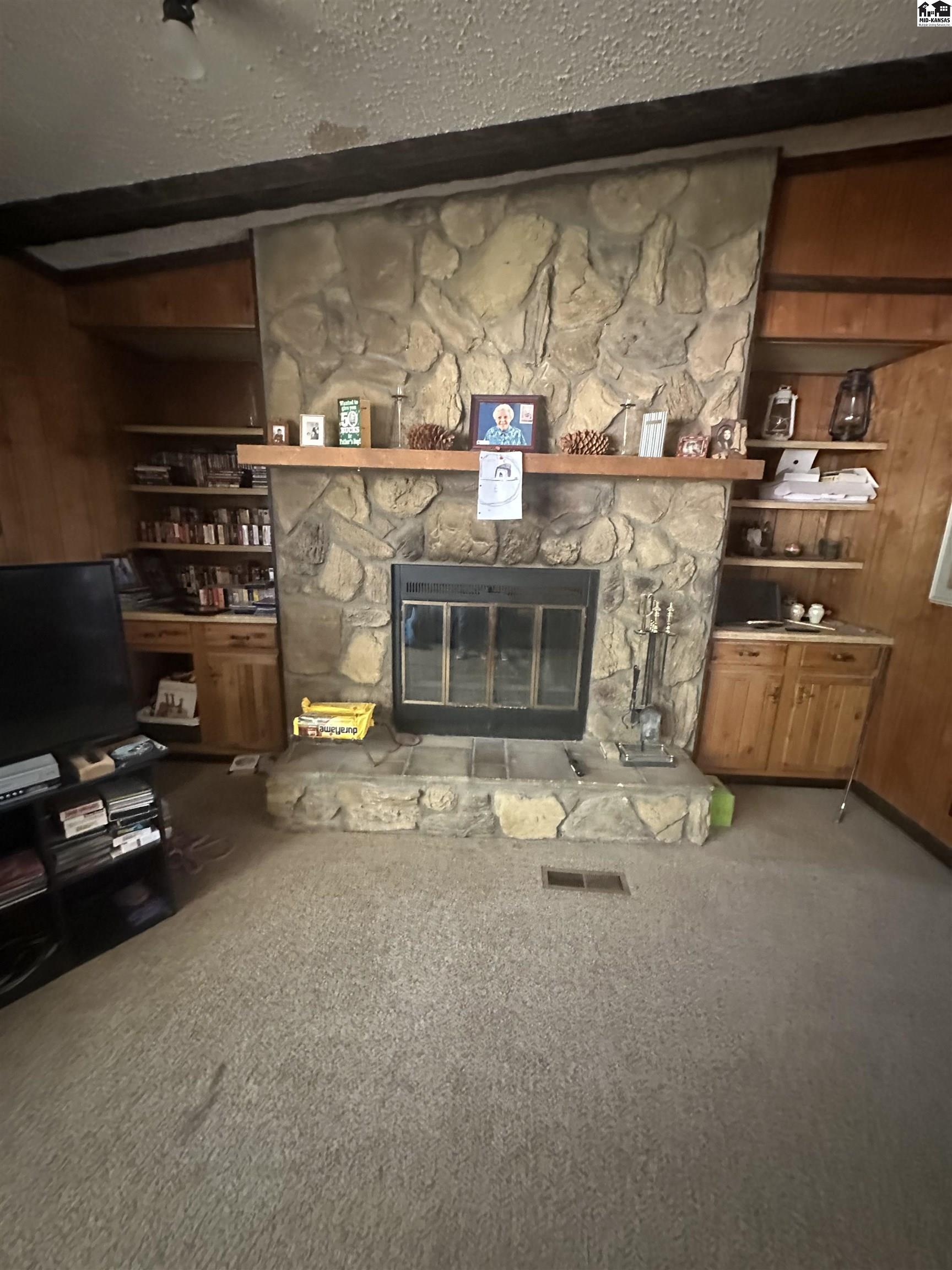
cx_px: 476
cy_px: 635
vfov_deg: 102.1
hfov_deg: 85.7
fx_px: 513
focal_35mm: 14
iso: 1250
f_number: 2.2
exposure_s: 1/41
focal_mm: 2.22
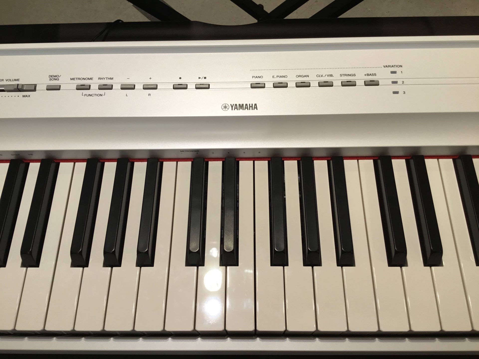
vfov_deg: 45.4
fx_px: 429
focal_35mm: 31
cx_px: 240
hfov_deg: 58.4
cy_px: 180
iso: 32
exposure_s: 1/120
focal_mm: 3.3
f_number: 2.4
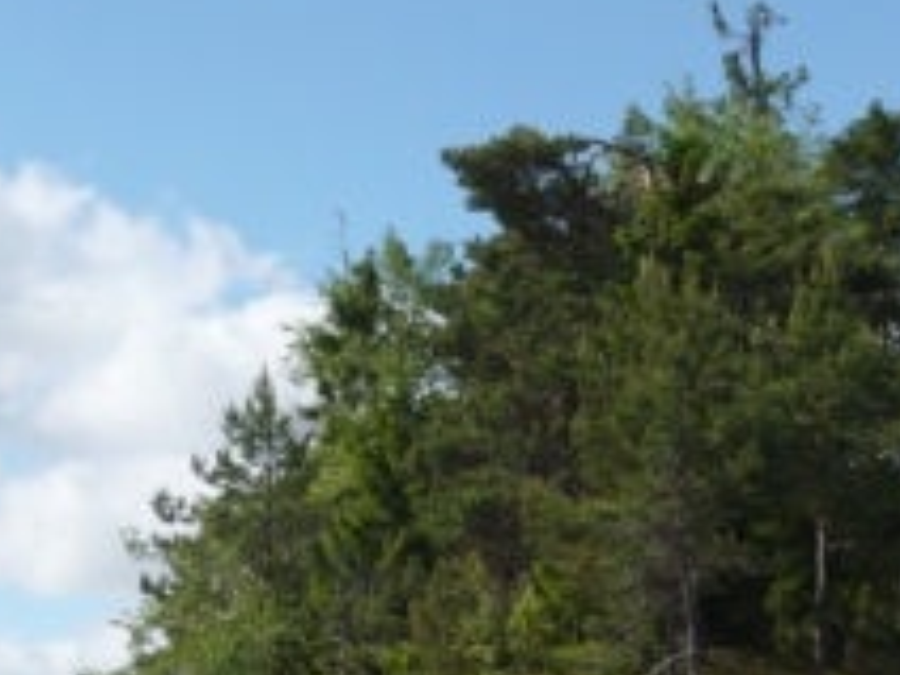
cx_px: 408
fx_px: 2470
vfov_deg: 15.5
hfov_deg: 20.6
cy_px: 522
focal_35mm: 95
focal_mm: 7.4
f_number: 10
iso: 100
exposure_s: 1/160
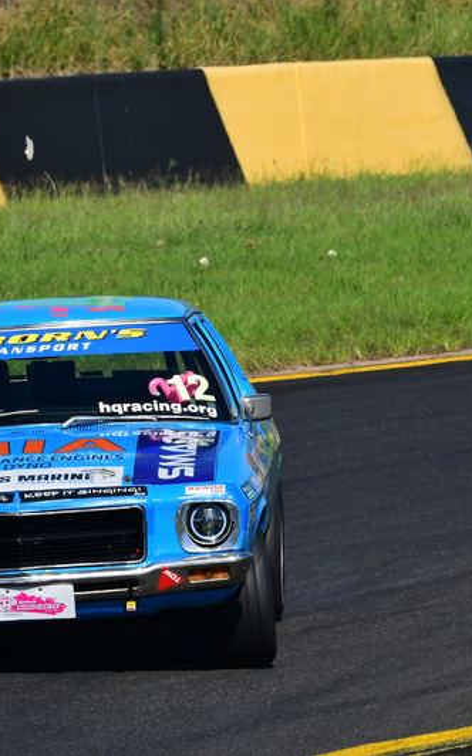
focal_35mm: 713
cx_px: 250
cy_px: 378
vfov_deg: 2.9
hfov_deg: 1.8
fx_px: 14691
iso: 400
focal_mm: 310
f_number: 13
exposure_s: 1/640
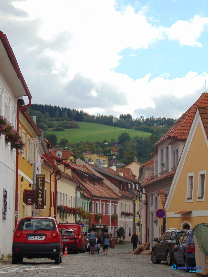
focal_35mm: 108
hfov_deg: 13.7
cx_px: 104
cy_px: 138
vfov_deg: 18.2
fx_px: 865
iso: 80
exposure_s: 1/640
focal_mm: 19.4
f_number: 3.9
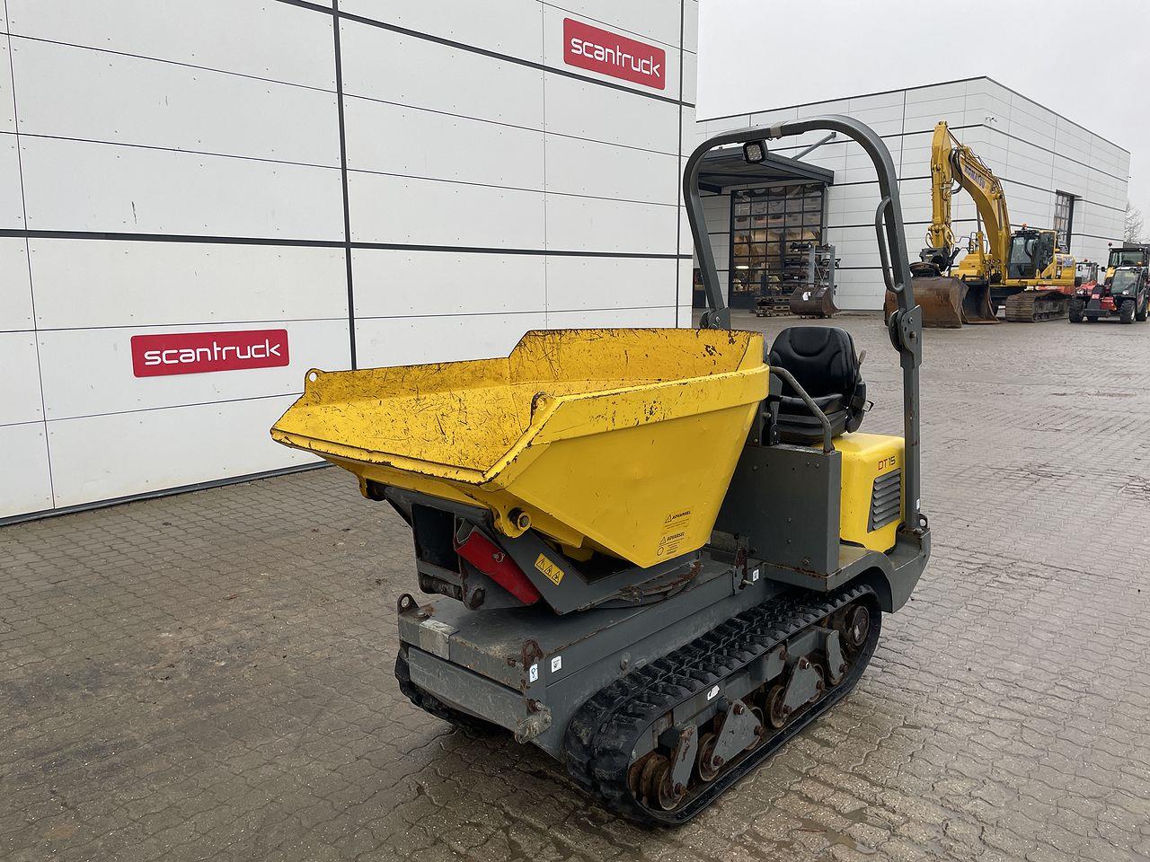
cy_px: 431
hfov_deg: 67.3
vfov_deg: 53.1
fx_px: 864
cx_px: 575
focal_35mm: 26
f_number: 1.6
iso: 40
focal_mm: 4.2
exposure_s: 1/121
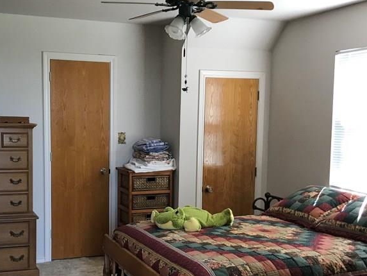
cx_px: 136
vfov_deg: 28.9
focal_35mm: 50
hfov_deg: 37.9
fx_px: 530
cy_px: 182
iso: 40
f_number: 1.8
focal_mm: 3.99
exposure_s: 1/24
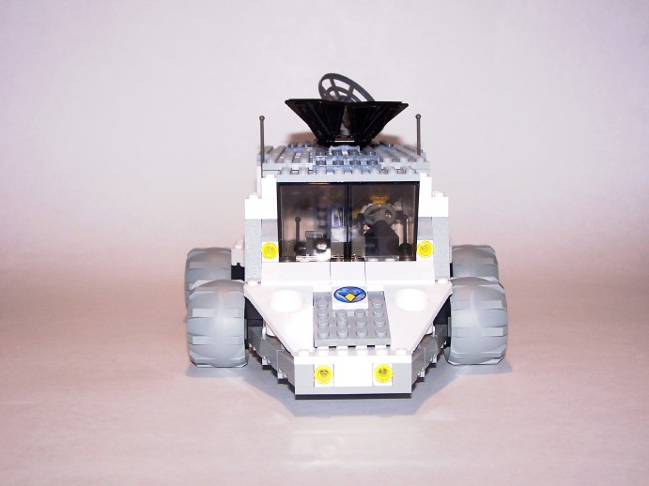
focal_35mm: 59
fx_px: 1106
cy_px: 243
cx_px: 324
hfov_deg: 32.7
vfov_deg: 24.8
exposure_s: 1/60
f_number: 3.2
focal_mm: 9.8
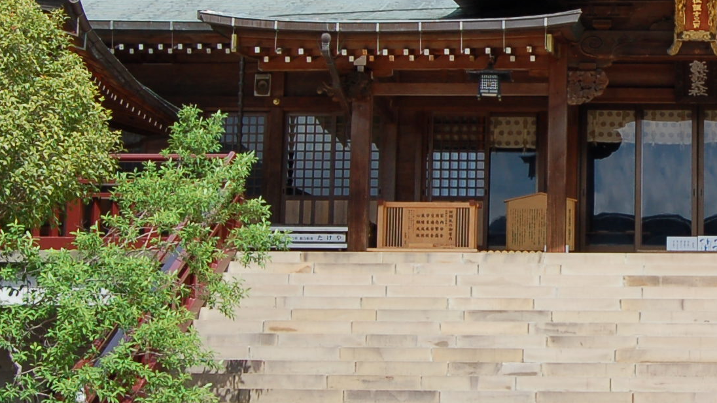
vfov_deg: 10.8
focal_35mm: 112
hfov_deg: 18.7
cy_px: 85
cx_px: 682
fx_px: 2130
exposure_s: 1/320
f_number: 9
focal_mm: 26
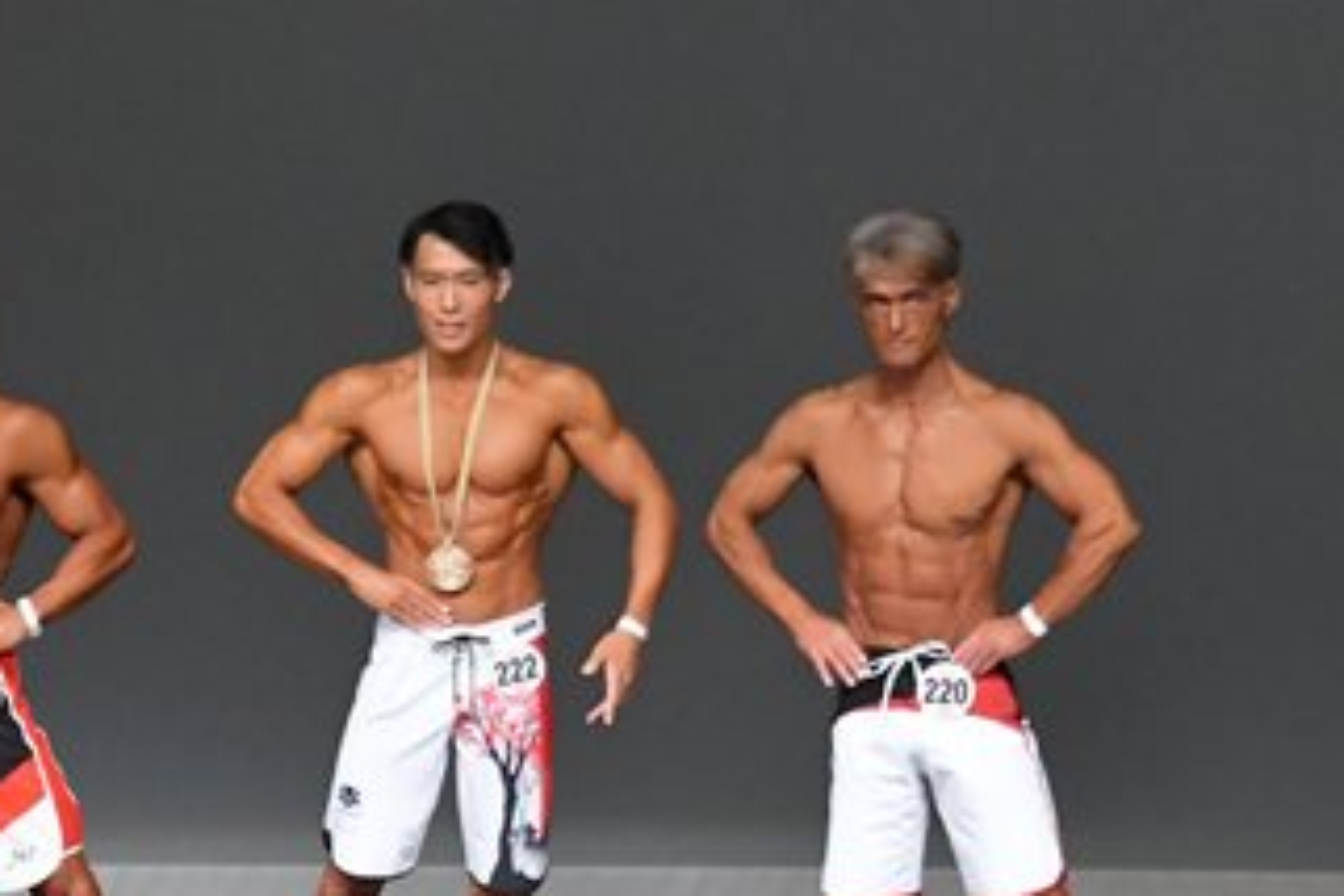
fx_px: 16836
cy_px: 578
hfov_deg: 4.6
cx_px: -170
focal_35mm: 451
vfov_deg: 3.0
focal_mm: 125
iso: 5000
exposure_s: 1/400
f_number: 5.6
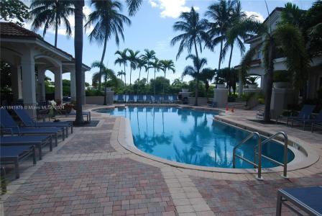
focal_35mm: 21
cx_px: 161
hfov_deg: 81.1
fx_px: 188
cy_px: 108
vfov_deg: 59.6
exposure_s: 1/200
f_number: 7.1
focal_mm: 14
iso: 100
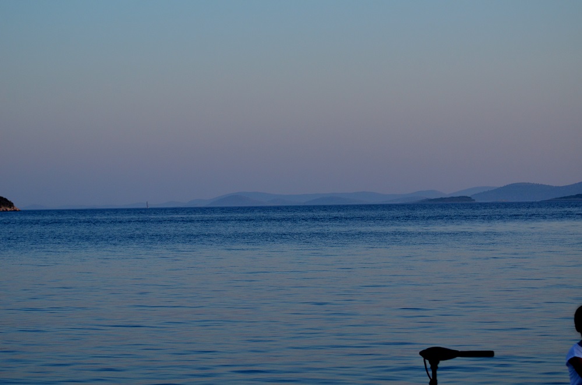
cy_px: 192
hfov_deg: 19.5
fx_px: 1693
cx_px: 291
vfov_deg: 13.0
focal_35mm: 105
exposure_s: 1/1000
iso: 400
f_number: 4.5
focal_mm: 70
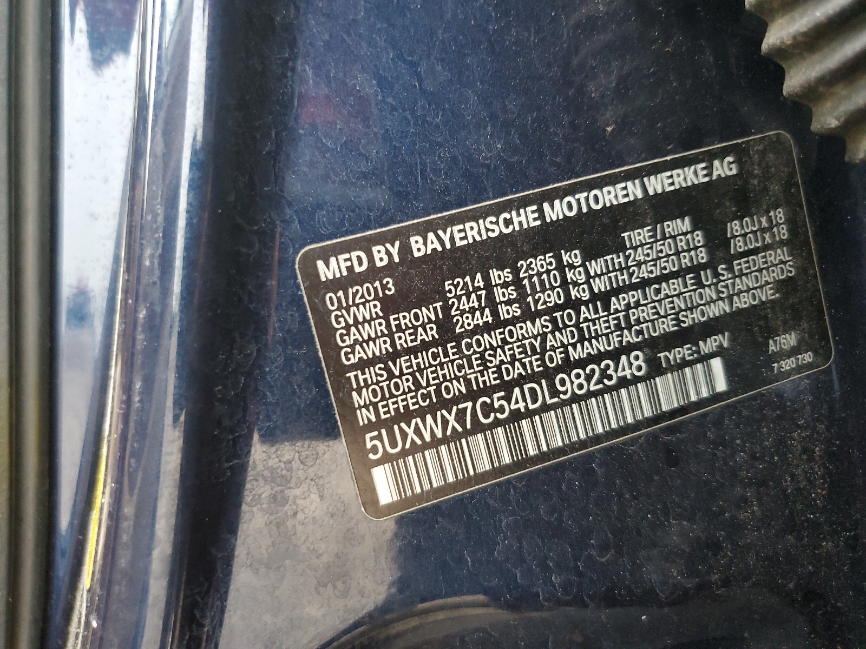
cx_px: 433
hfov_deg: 67.3
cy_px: 324
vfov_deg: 53.1
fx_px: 650
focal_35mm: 26
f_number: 1.5
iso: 222
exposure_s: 1/60.2
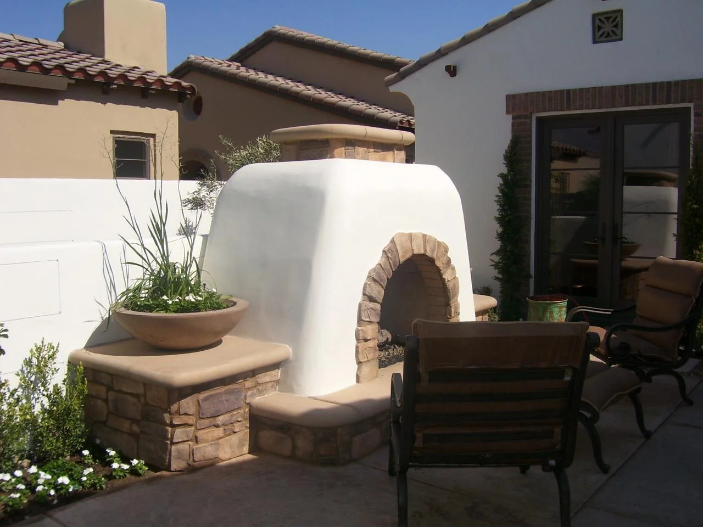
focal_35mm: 34
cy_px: 264
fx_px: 690
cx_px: 352
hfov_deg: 54.0
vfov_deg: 41.8
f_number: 4.8
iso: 80
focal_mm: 5.6
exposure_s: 1/1000
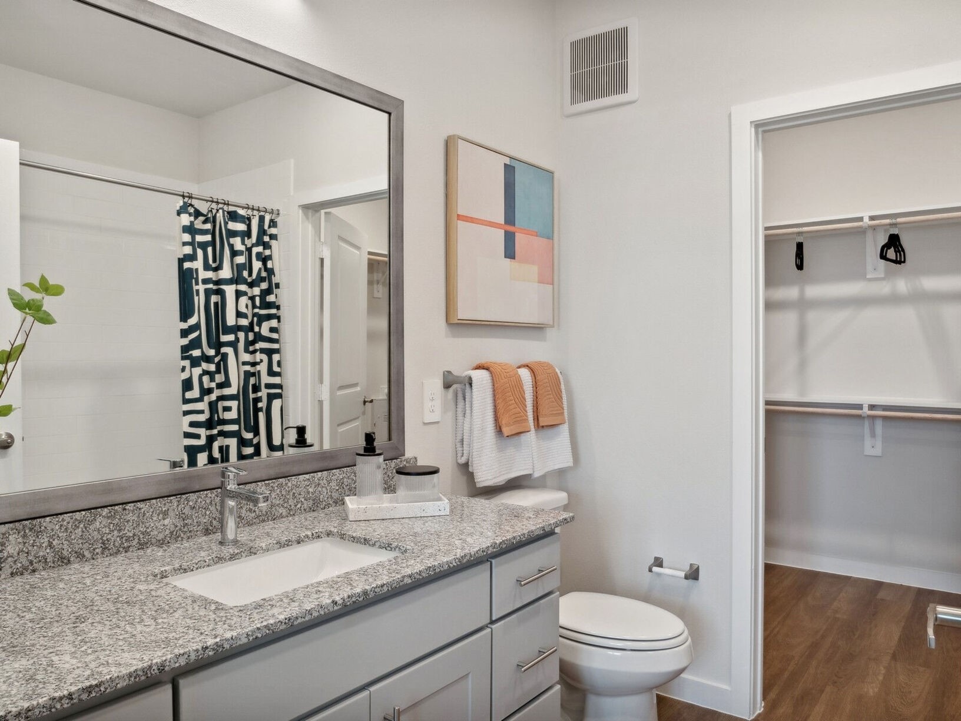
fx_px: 666
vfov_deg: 56.8
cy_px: 360
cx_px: 480
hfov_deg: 71.6
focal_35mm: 24
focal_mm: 12
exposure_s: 1/15
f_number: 11
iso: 200
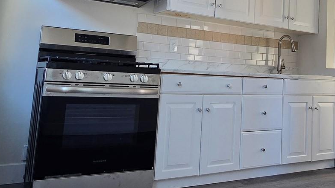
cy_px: 26
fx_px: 329
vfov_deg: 30.8
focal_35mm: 37
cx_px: 226
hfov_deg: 52.9
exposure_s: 1/60
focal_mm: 2.2
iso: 100
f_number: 2.2
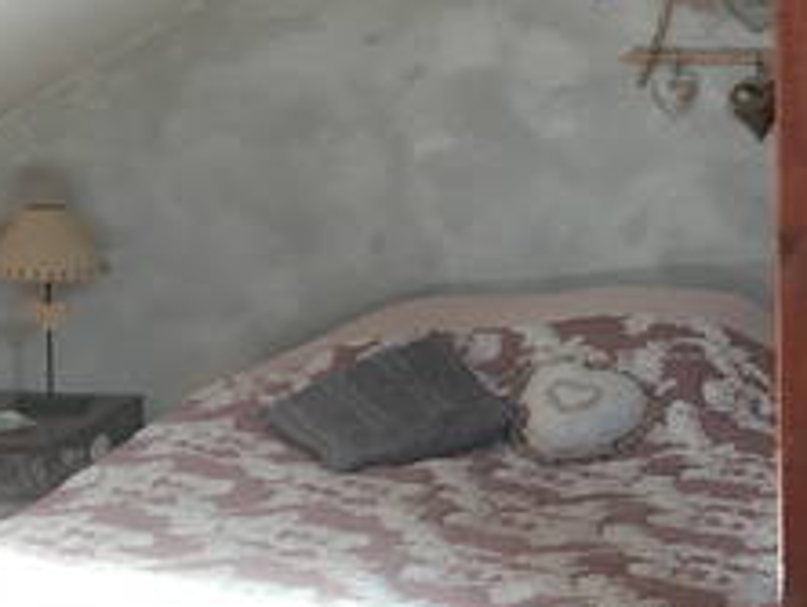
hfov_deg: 18.6
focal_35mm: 103
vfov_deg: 14.4
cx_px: 774
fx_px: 2404
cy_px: 313
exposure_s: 1/33
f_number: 2.2
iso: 40
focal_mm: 4.15
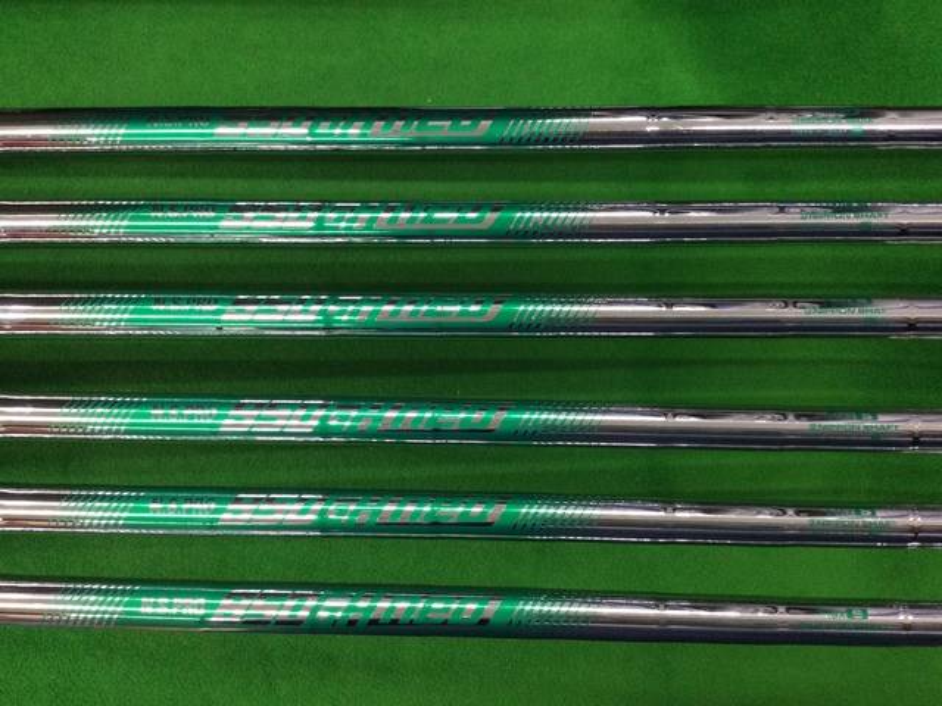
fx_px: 844
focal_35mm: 31
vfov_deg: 45.4
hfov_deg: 58.4
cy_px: 353
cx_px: 471
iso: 100
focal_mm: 3.3
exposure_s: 1/30
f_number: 2.4
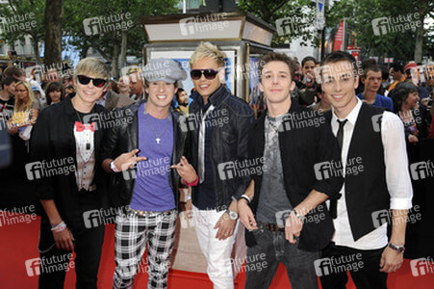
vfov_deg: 38.8
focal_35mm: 34
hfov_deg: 55.8
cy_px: 144
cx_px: 217
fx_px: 410
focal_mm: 34
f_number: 5.6
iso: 400
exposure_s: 1/100
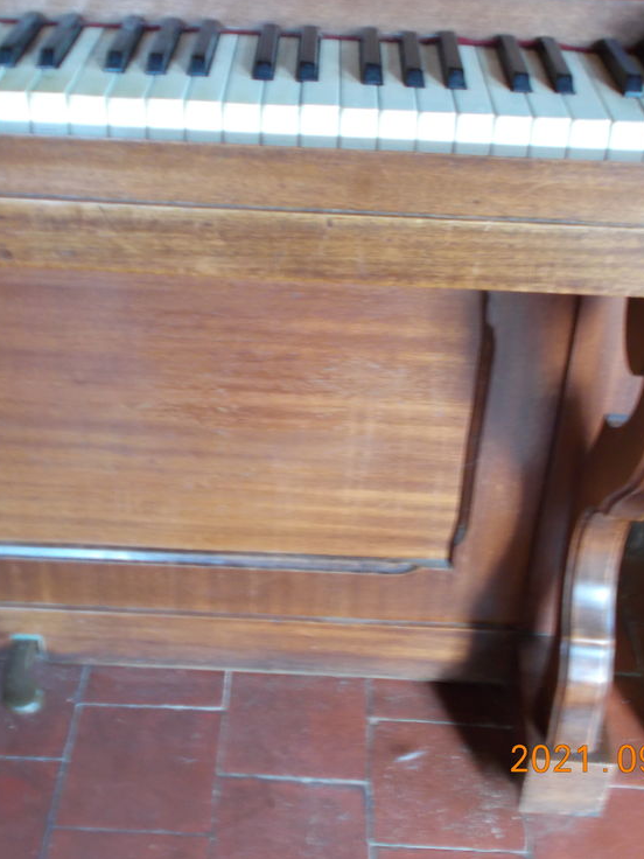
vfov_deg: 36.2
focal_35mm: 53
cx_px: 328
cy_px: 425
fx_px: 1315
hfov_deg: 27.5
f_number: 3.9
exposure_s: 1/6
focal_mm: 6.9
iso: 200
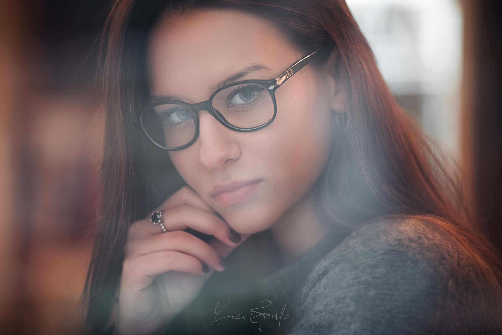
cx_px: 251
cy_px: 168
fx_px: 1953
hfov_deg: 14.6
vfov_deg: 9.8
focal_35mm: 140
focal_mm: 140
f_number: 2.8
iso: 800
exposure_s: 1/40
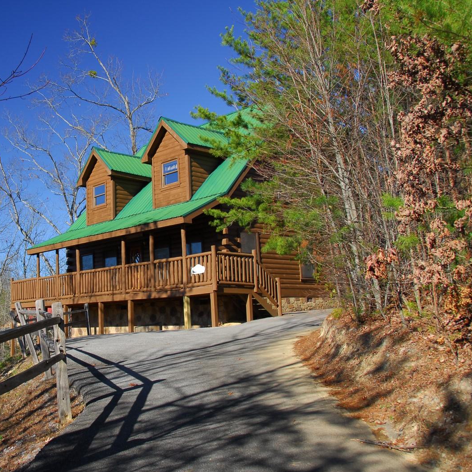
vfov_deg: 42.8
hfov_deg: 41.6
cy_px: 234
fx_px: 602
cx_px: 120
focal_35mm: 39
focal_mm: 20
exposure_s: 1/80
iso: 100
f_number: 5.6
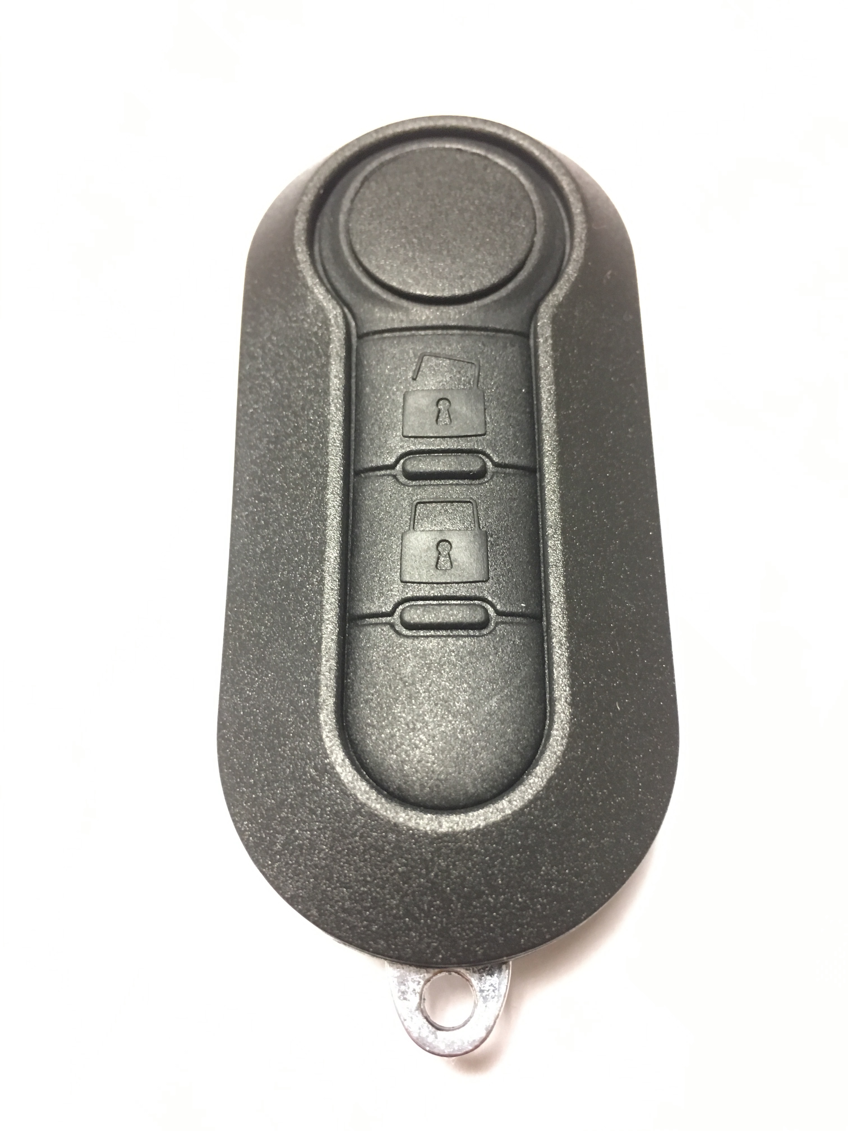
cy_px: 566
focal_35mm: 29
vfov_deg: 61.7
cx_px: 424
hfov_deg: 48.2
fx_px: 947
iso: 200
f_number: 2.2
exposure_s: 1/20
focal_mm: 4.15
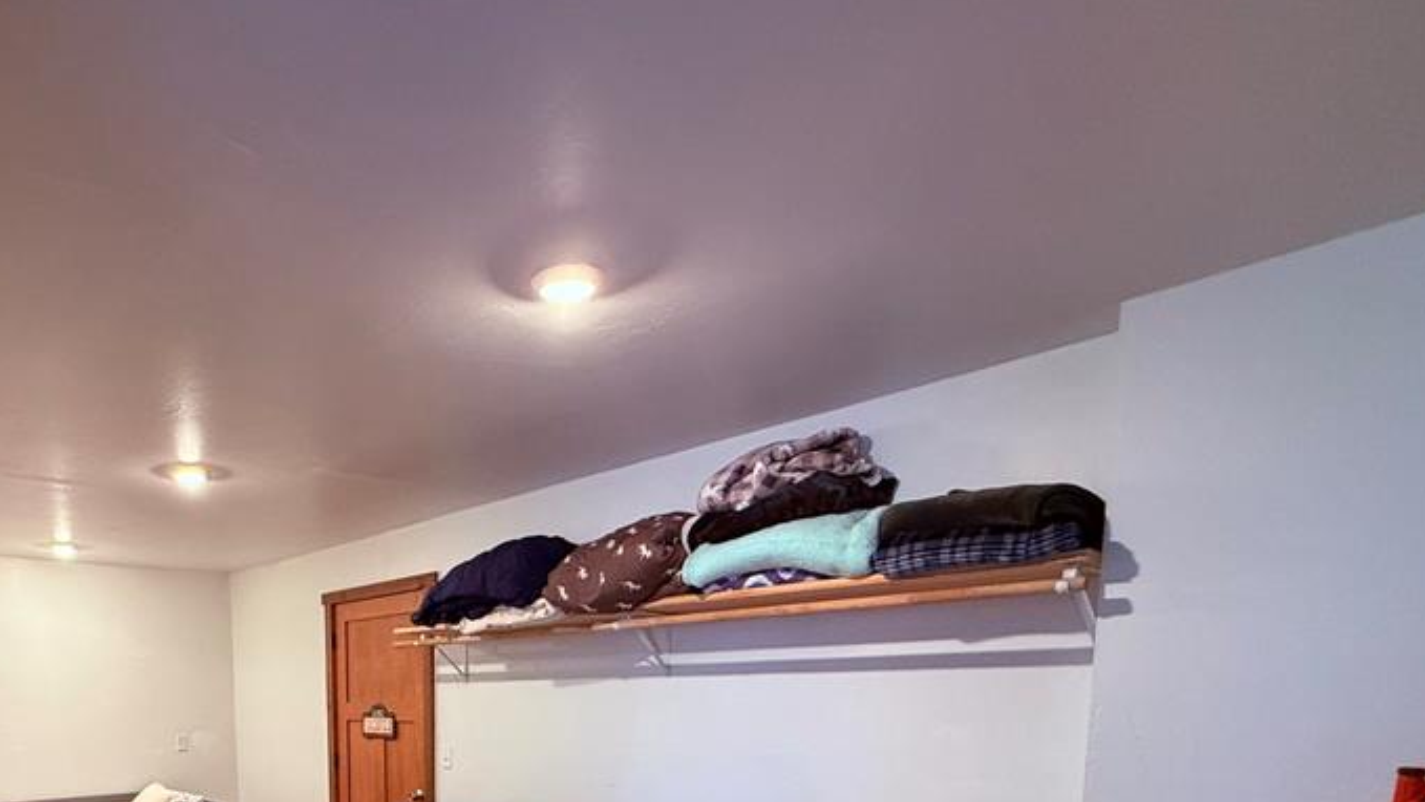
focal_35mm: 23
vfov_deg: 43.1
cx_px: 413
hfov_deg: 74.8
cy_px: 789
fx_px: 869
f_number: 2.2
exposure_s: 1/60
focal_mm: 2.22
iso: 400
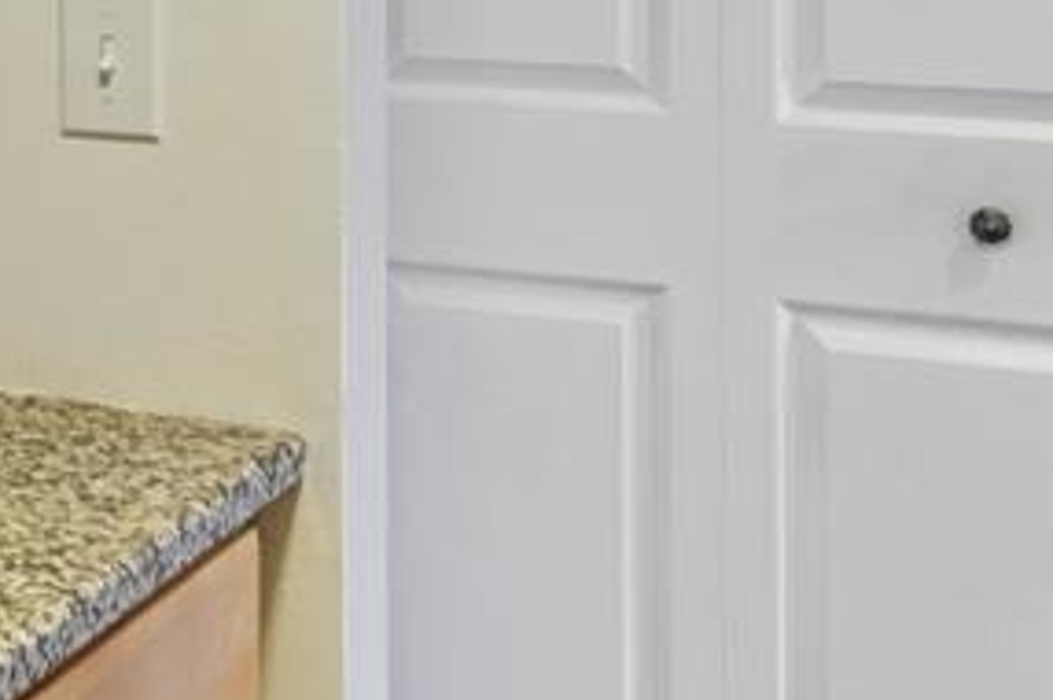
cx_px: -733
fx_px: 2454
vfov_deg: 15.5
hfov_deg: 19.4
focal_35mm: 84
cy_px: -192
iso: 400
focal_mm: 16
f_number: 8
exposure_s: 1/10
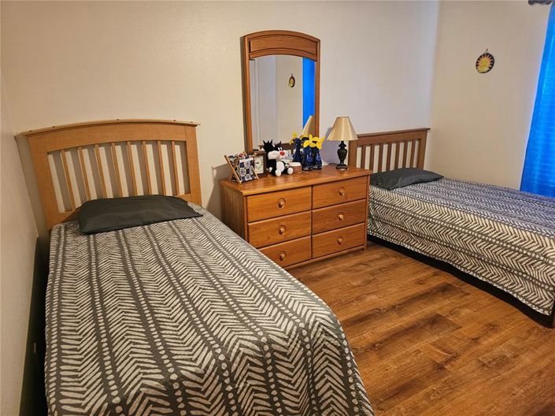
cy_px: 208
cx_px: 278
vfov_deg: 58.8
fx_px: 369
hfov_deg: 74.0
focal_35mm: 23
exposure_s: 1/30
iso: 500
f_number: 1.7
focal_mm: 6.3
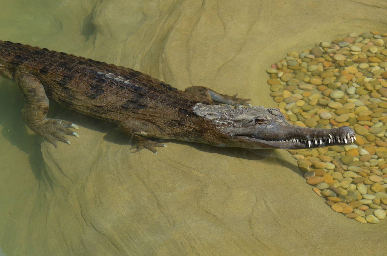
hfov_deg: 15.9
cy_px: 113
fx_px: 1384
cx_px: 161
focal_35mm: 129
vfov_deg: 10.6
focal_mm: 70
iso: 200
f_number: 6.3
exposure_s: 1/640
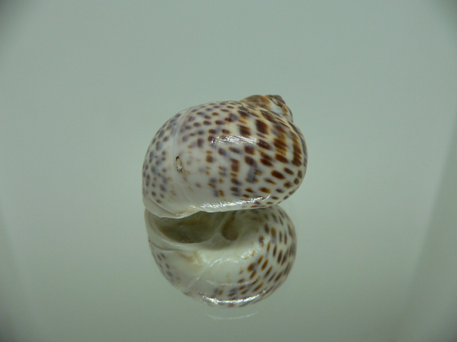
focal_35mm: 35
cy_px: 171
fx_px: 462
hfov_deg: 52.6
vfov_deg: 40.7
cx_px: 228
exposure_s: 1/60
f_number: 2.8
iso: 100
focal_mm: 4.6
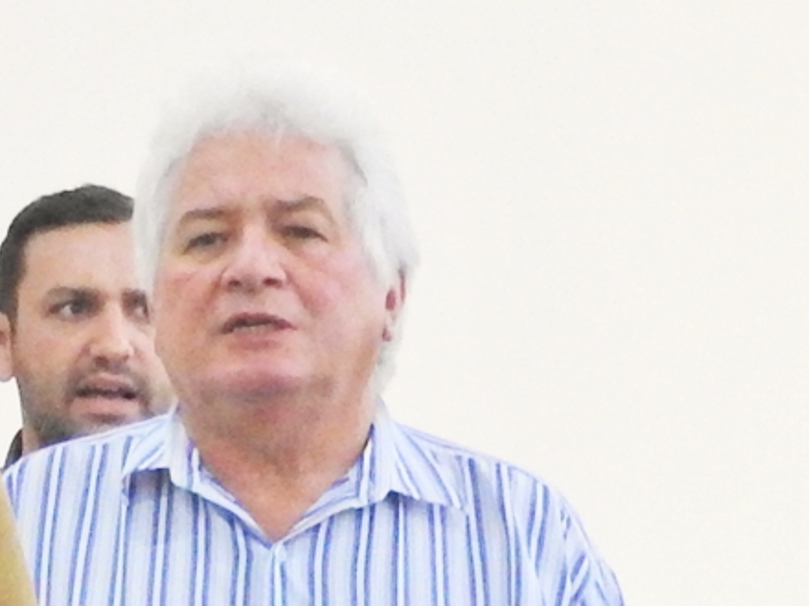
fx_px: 14420
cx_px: 66
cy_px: 1164
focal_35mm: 617
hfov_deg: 3.2
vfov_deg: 2.4
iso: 800
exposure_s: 1/15
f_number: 5
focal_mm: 20.6
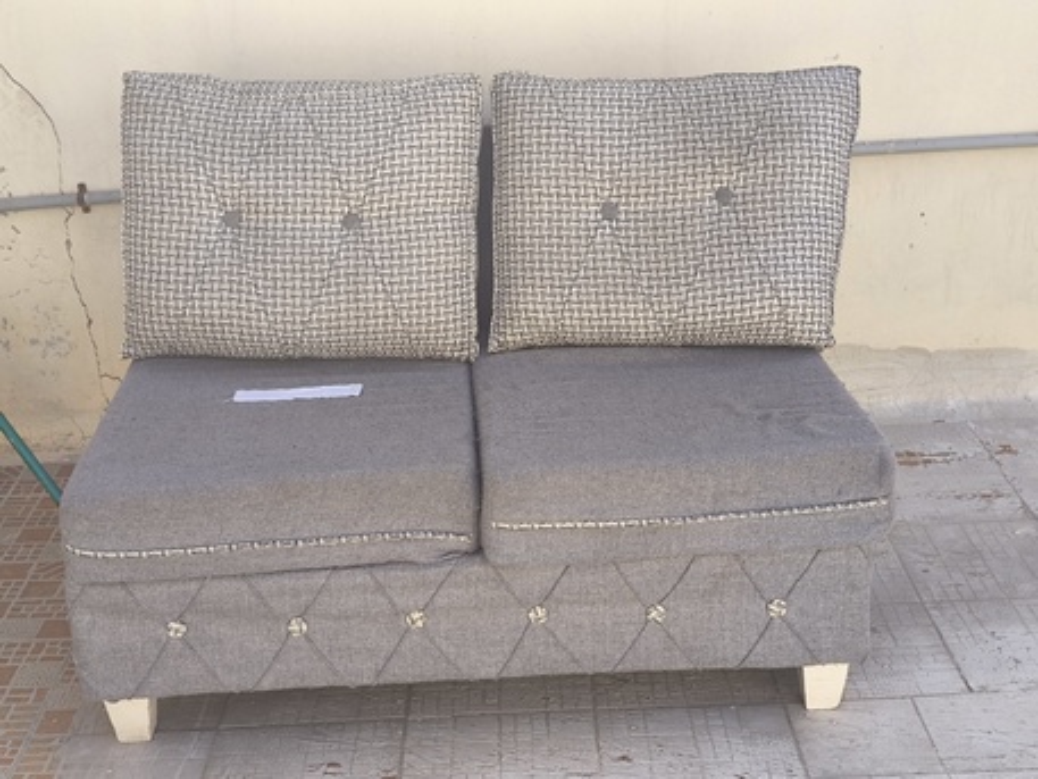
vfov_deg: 28.6
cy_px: 390
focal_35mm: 51
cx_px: 519
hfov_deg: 37.5
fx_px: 1530
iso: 50
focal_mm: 7.1
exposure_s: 1/272
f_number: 1.9
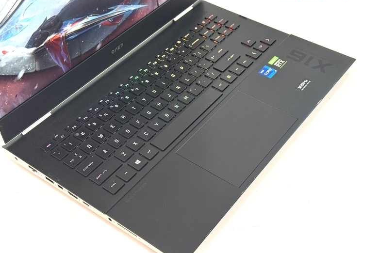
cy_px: 116
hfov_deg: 38.9
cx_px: 186
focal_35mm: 51
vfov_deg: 26.5
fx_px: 538
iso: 100
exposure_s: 1/102
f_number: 1.78
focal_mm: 6.76
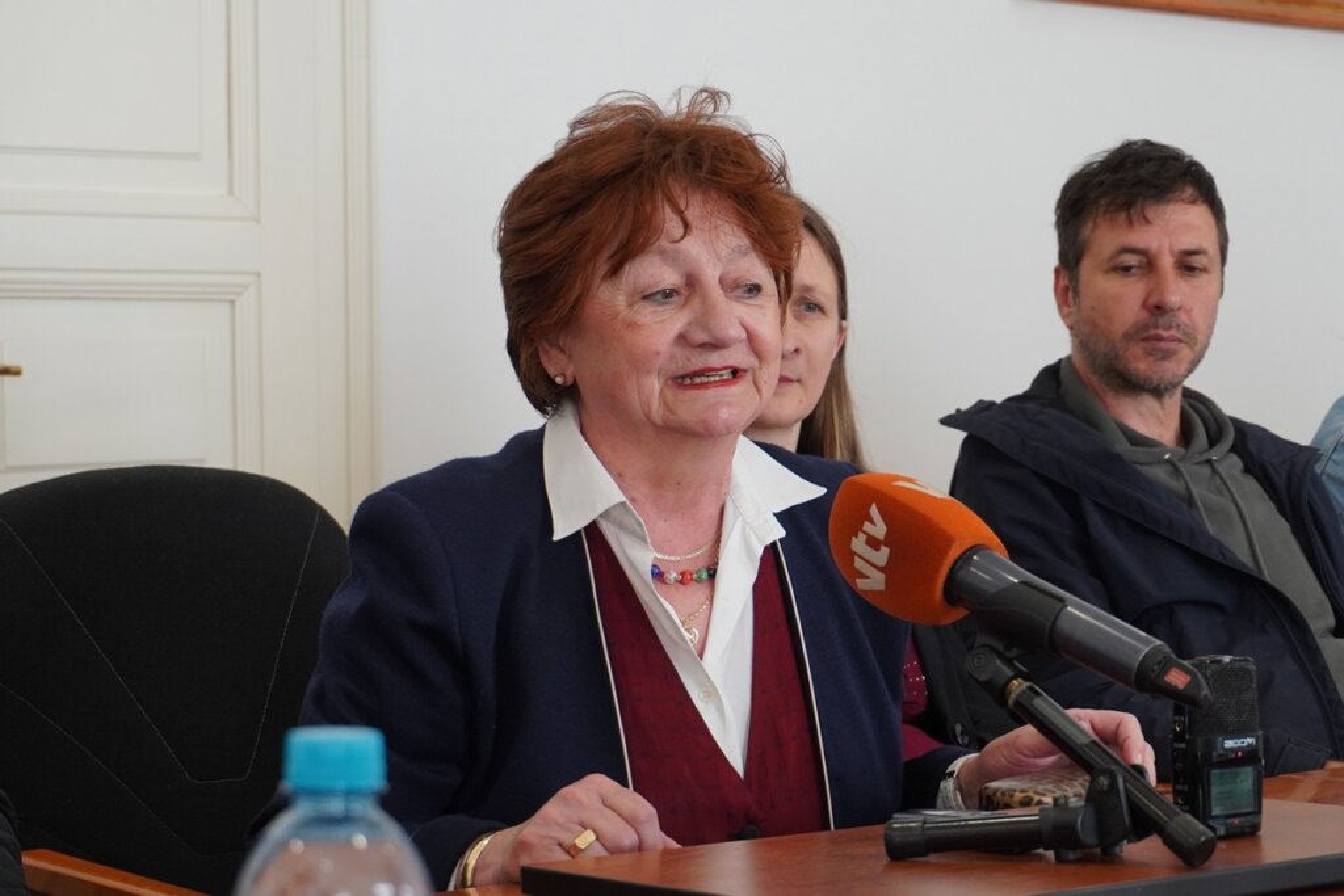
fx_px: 2800
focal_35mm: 75
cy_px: 448
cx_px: 672
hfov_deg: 27.0
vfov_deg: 18.2
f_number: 5.6
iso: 640
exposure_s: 1/80
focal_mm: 50
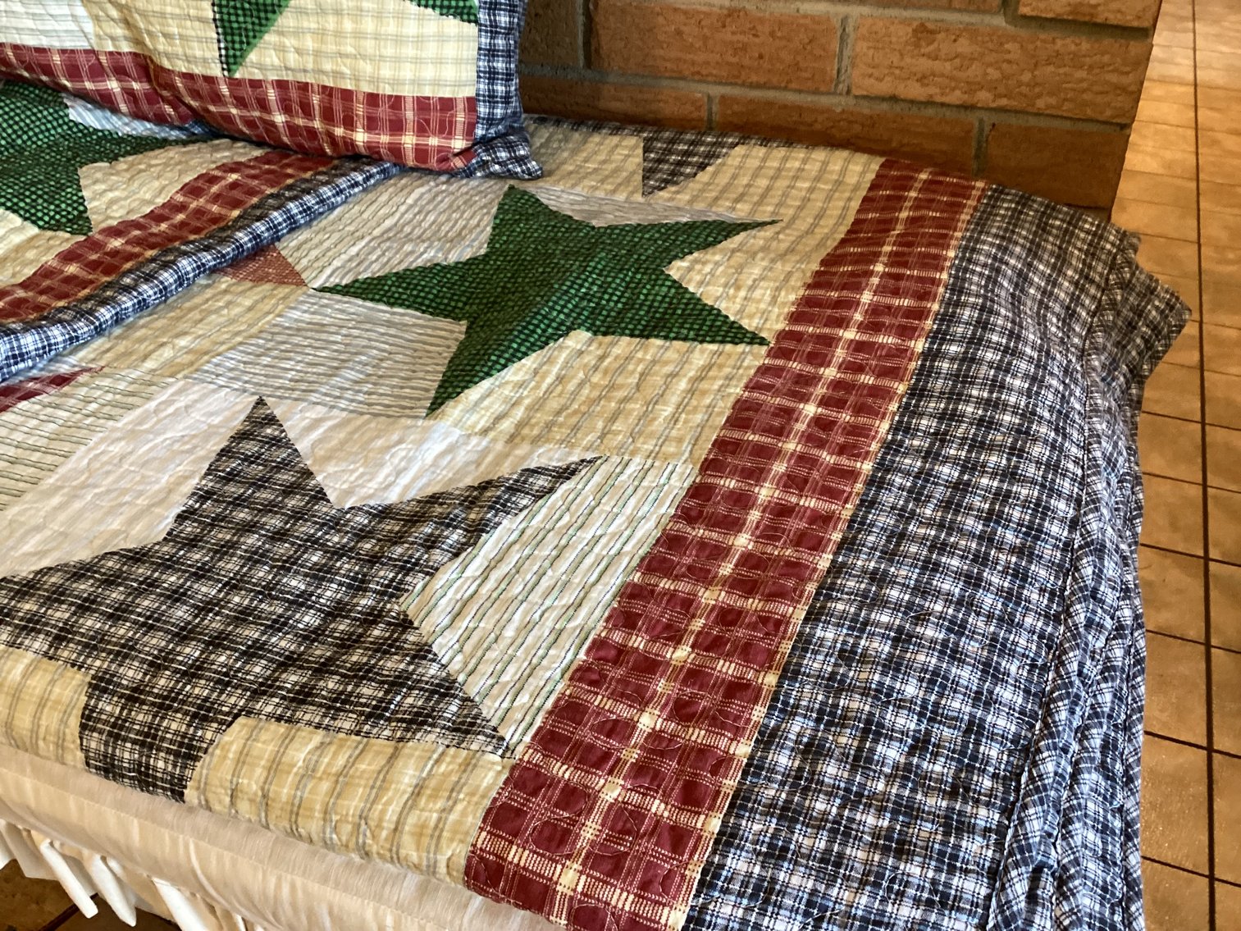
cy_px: 466
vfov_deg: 45.4
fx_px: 1111
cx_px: 620
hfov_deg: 58.3
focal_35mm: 31
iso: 250
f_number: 2.4
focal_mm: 3.3
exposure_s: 1/50
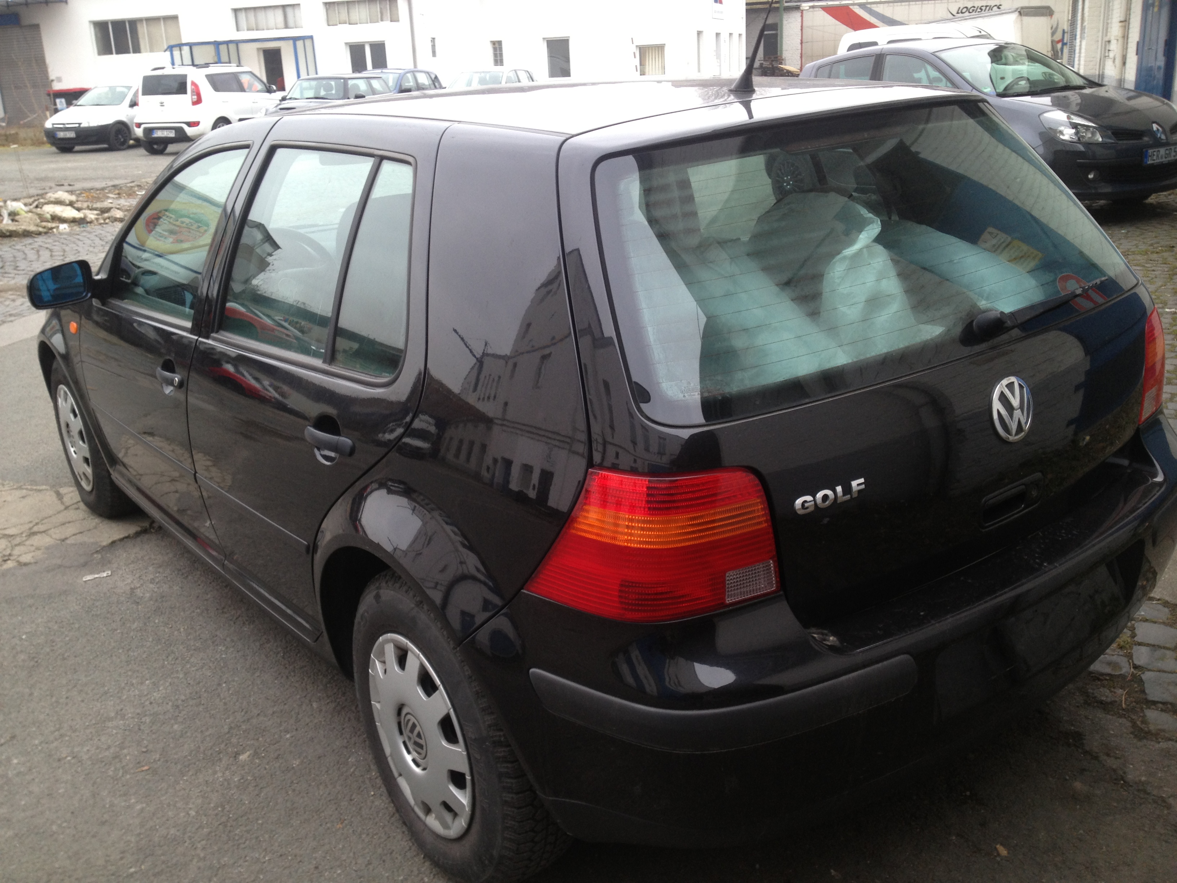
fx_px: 1190
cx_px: 588
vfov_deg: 40.7
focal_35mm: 35
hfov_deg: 52.6
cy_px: 442
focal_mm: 4.28
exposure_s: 1/30
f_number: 2.4
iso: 50
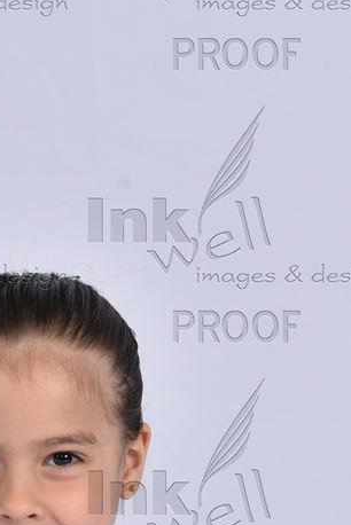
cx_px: 14
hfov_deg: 6.4
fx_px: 3154
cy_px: 681
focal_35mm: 216
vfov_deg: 9.4
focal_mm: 66
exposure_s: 1/200
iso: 250
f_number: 8
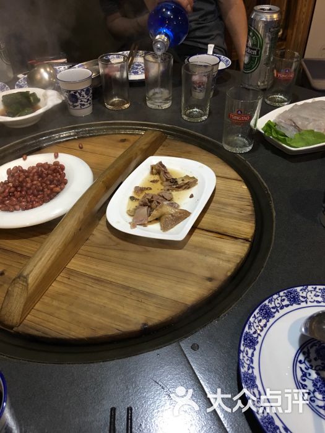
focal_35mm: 29
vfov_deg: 61.7
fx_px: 363
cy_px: 216
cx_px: 162
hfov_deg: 48.2
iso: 80
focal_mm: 4.15
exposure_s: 1/17
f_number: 2.2
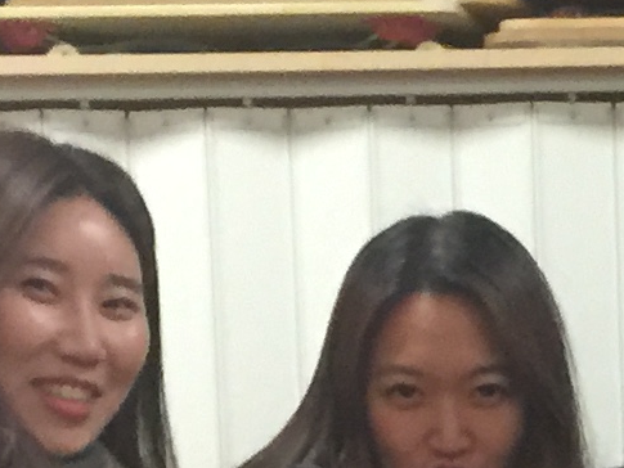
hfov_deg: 9.9
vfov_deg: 7.1
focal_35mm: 195
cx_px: 902
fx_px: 3516
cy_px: 1143
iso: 100
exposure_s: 1/8
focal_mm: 4.15
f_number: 2.2
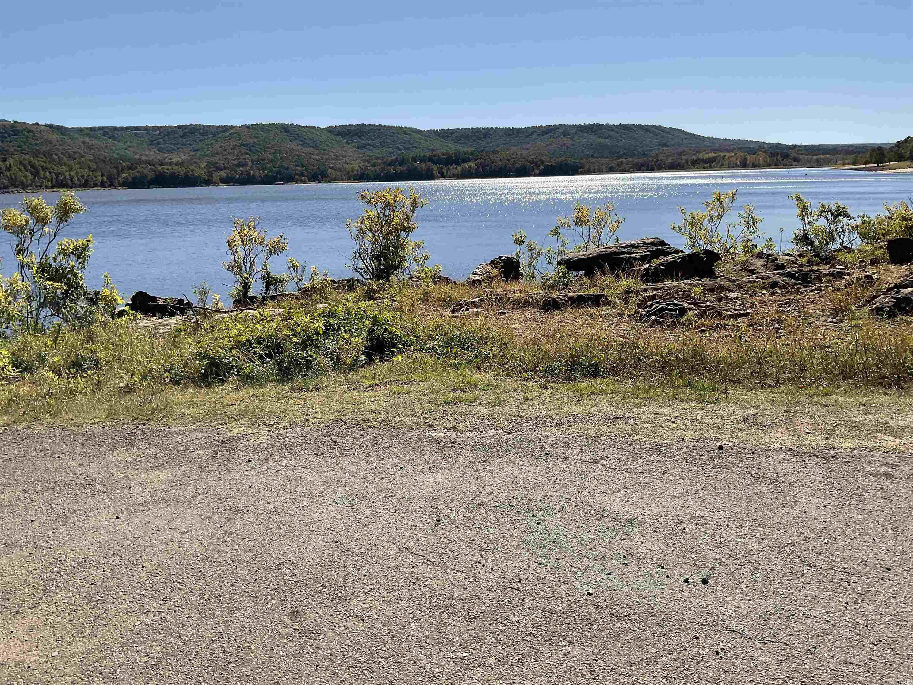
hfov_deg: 61.7
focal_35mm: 29
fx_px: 765
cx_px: 456
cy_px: 342
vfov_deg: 48.2
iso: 16
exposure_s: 1/2801
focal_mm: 3
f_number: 1.8
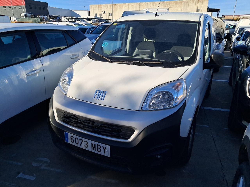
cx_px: 125
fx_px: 195
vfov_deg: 51.4
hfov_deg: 65.3
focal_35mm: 27
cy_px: 94
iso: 50
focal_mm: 4
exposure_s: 1/759
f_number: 1.8
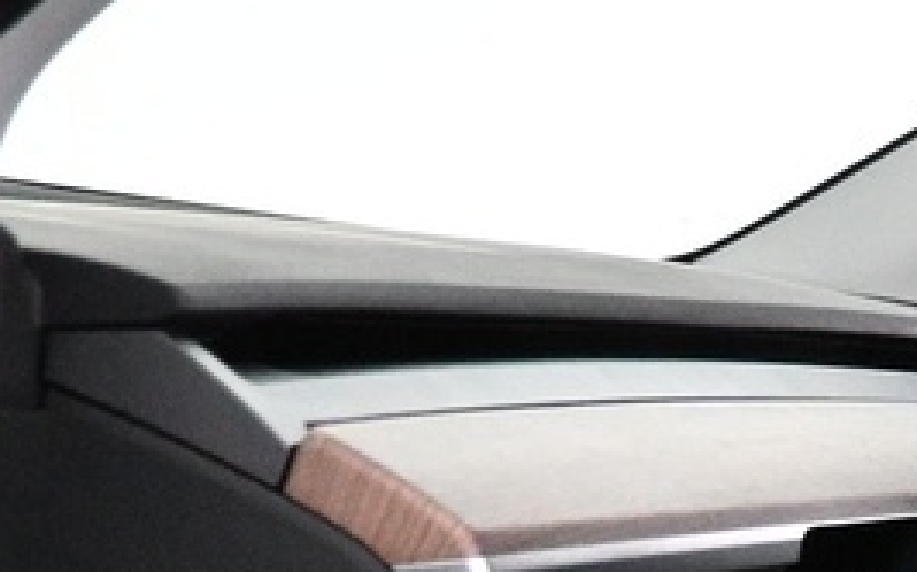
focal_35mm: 149
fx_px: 3722
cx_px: 1686
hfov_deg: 12.7
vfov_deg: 8.5
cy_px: 1023
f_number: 3.5
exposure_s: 1/80
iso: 4000
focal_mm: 16
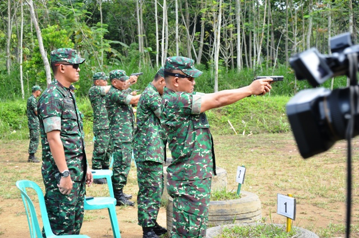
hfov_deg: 29.9
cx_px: 180
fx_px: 672
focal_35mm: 68
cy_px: 119
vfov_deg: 20.1
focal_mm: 45
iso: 100
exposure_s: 1/100
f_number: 5.6
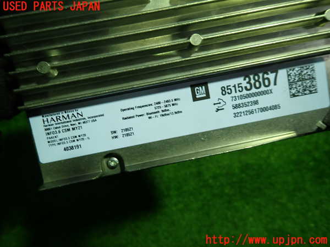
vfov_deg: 54.9
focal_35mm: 25
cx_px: 165
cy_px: 124
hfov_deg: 69.4
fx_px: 238
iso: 125
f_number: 2
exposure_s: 1/60
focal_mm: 4.5
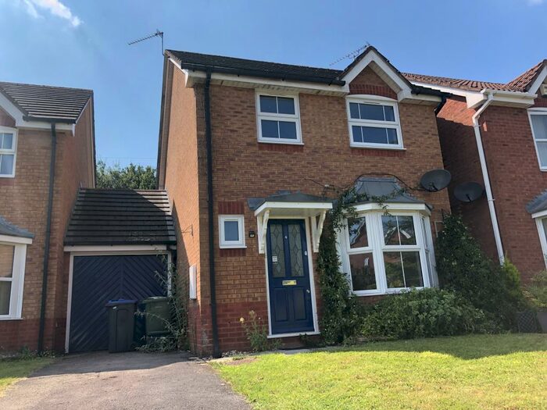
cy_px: 205
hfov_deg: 63.4
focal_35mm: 28
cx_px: 274
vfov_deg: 49.7
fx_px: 442
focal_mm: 4
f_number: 1.8
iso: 20
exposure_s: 1/906
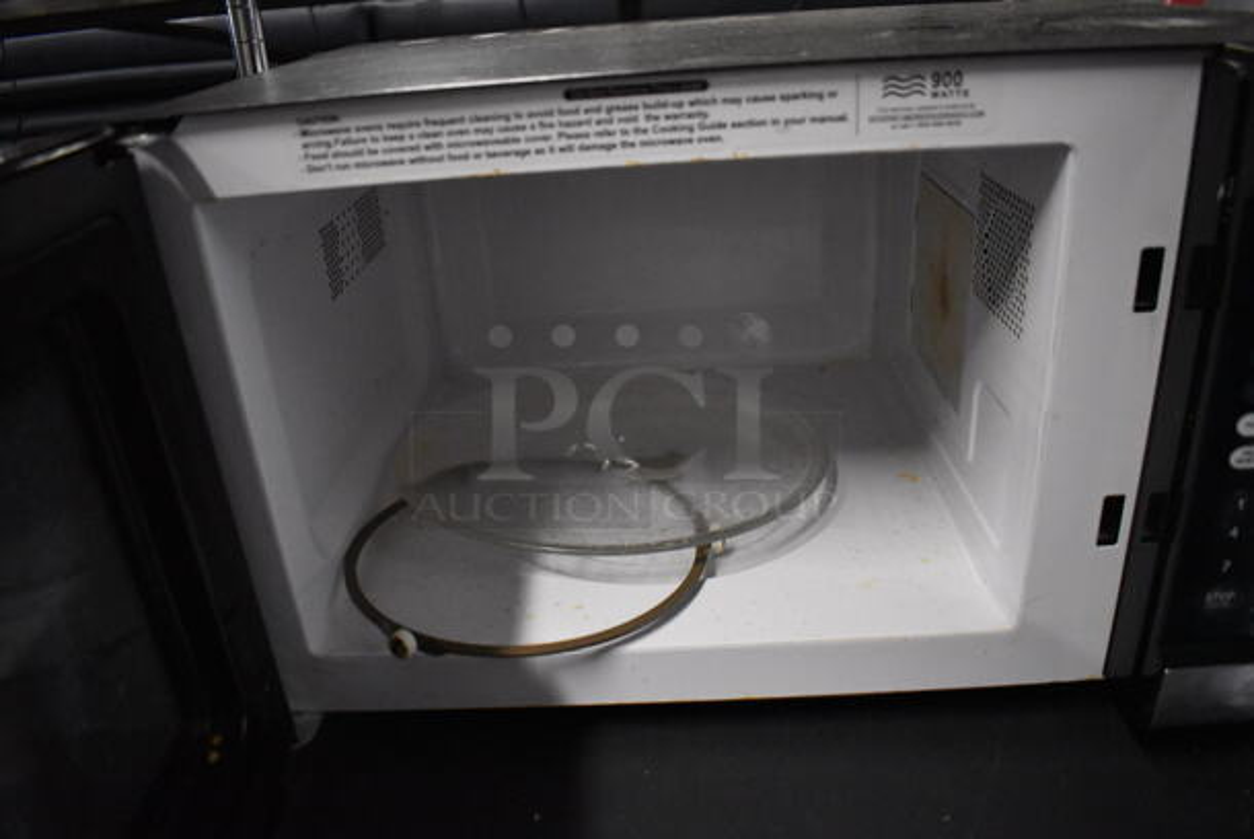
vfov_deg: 48.0
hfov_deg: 67.3
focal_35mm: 27
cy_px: 420
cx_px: 627
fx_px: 941
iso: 6400
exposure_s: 1/125
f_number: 3.5
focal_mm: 18
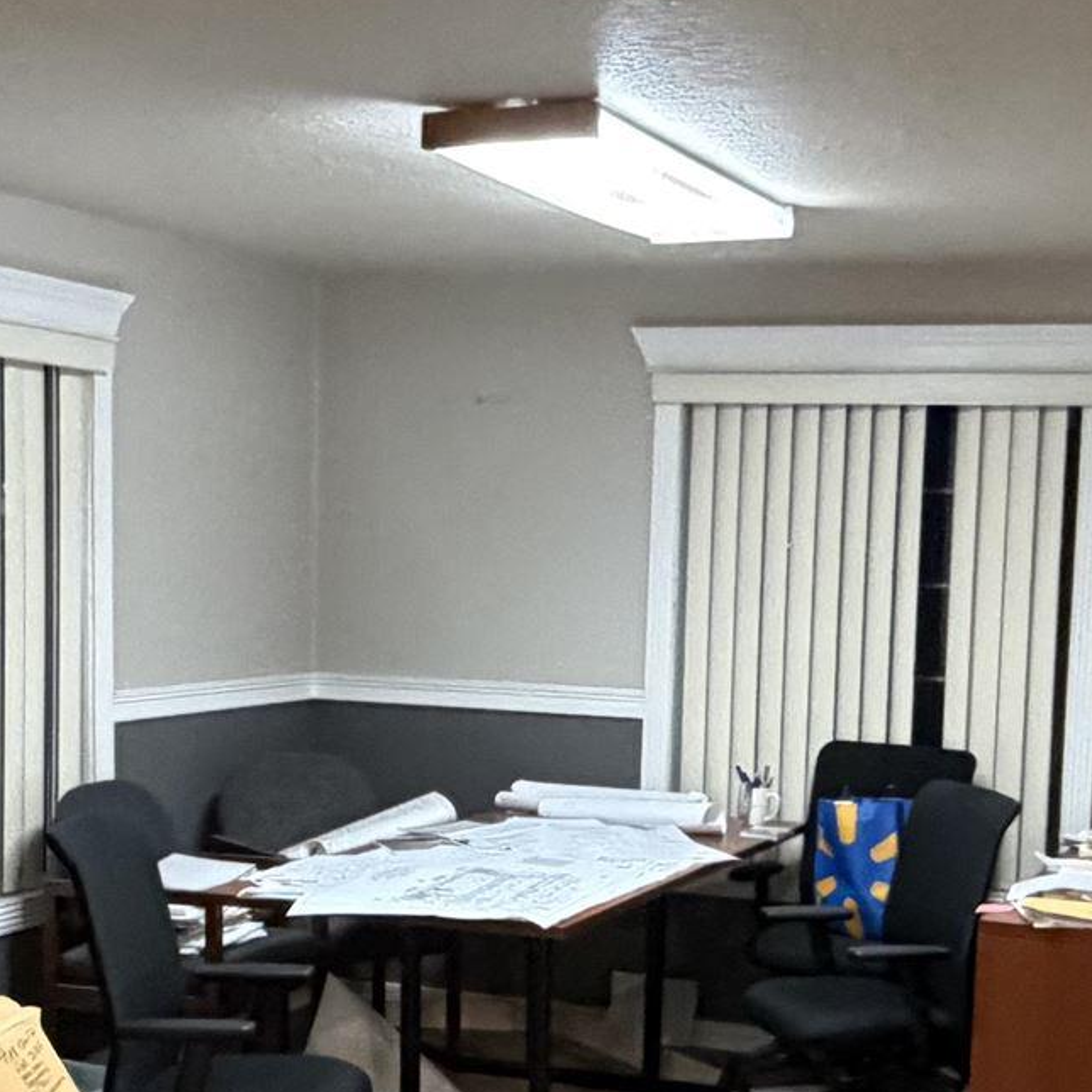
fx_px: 2106
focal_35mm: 59
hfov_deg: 29.0
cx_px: 619
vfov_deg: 28.8
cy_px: 749
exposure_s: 1/60
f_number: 2.2
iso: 800
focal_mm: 2.22
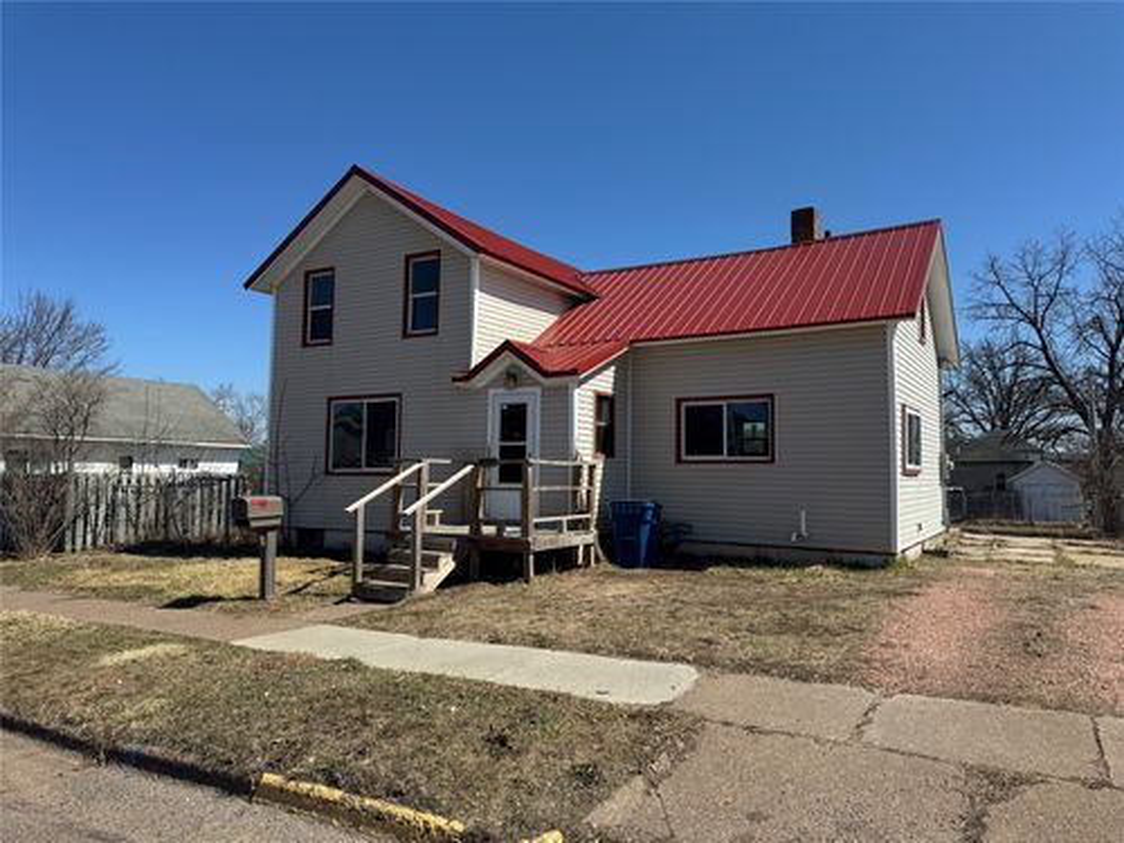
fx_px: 779
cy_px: 422
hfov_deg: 71.6
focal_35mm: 24
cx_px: 562
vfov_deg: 56.8
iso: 80
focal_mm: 6.76
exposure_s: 1/5348
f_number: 1.78
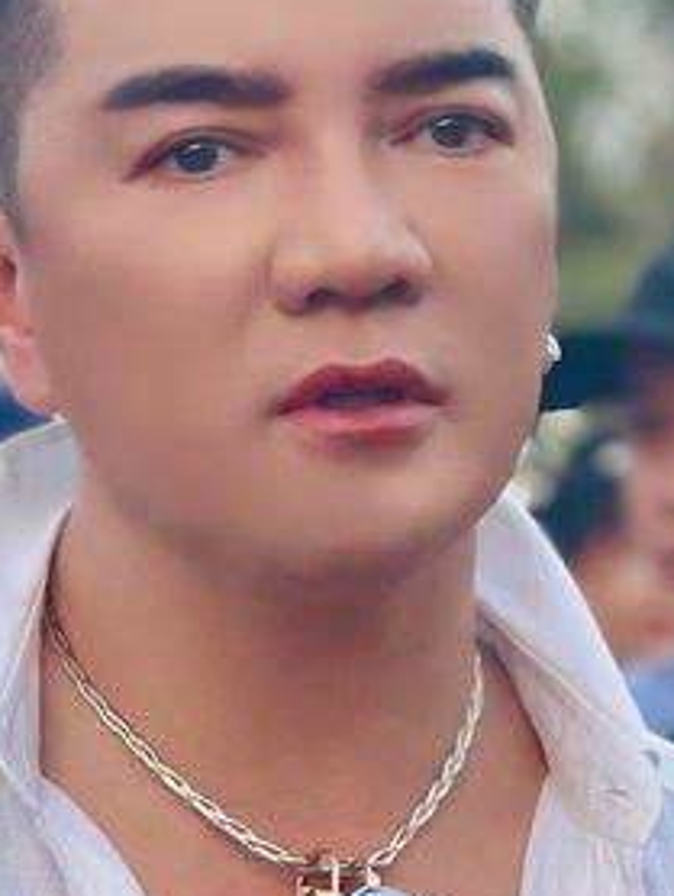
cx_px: 397
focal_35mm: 224
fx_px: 5806
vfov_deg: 8.8
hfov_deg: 6.6
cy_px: 988
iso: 50
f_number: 2.2
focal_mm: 7.5
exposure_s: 1/121
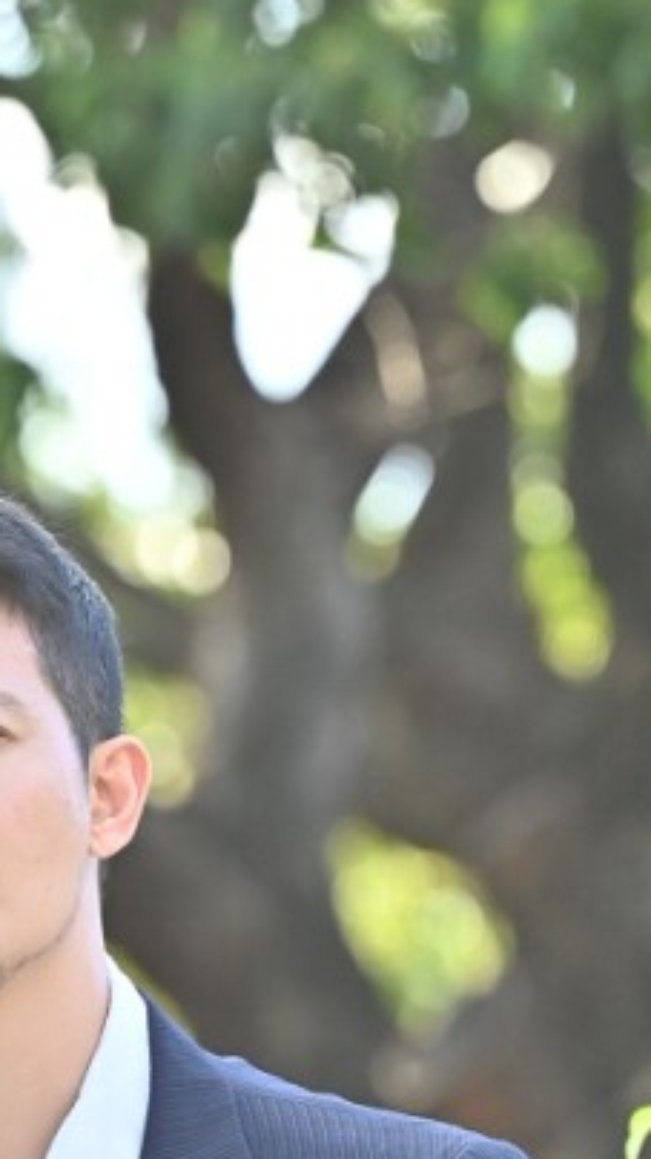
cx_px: 98
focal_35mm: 425
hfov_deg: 2.9
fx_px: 13053
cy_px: 1277
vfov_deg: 5.1
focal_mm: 160
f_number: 4.5
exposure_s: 1/500
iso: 640
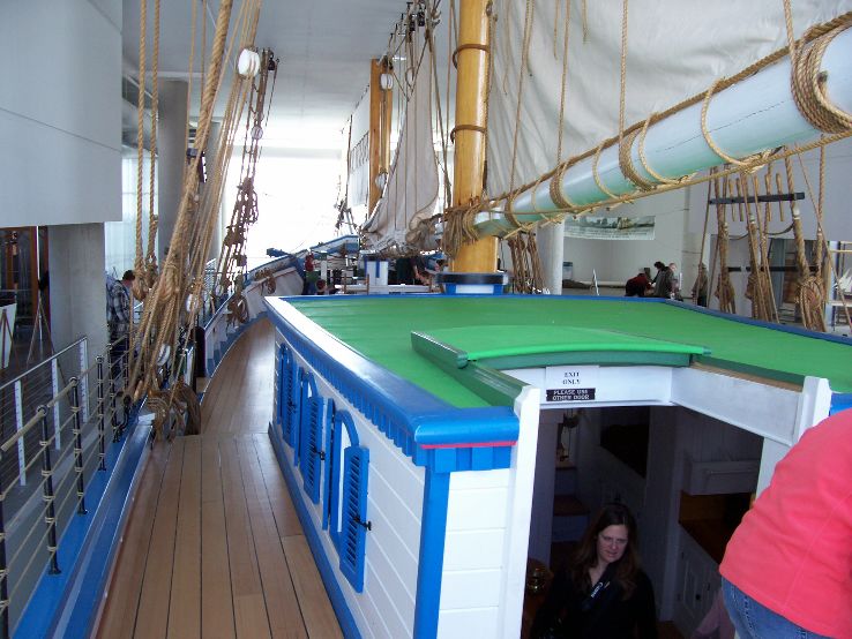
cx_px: 426
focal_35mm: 34
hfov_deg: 53.9
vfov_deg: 41.8
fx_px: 837
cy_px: 320
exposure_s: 1/81.6
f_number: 2.7
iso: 80
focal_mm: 5.6
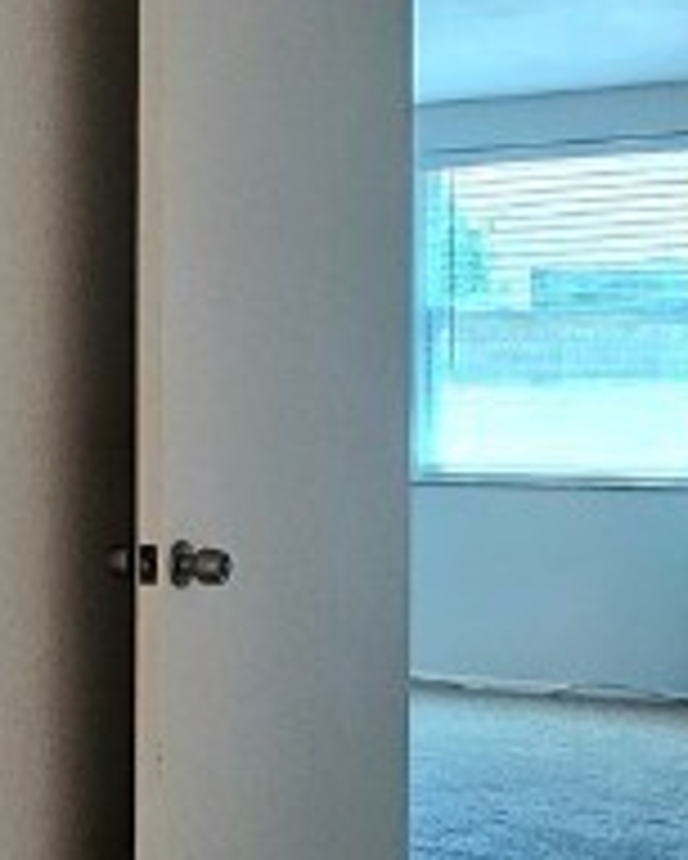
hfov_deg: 15.9
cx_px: -800
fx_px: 1729
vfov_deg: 27.9
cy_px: 446
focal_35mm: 68
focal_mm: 2.2
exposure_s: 1/60.2
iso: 160
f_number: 2.2
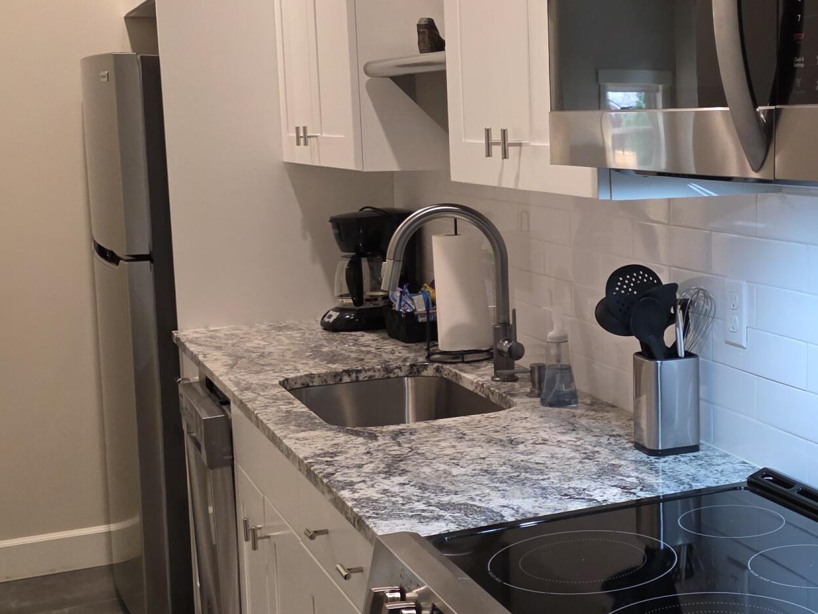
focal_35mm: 55
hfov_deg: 33.8
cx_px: 666
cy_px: 299
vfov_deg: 26.6
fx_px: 1300
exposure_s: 1/120
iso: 400
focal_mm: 6.3
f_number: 1.7
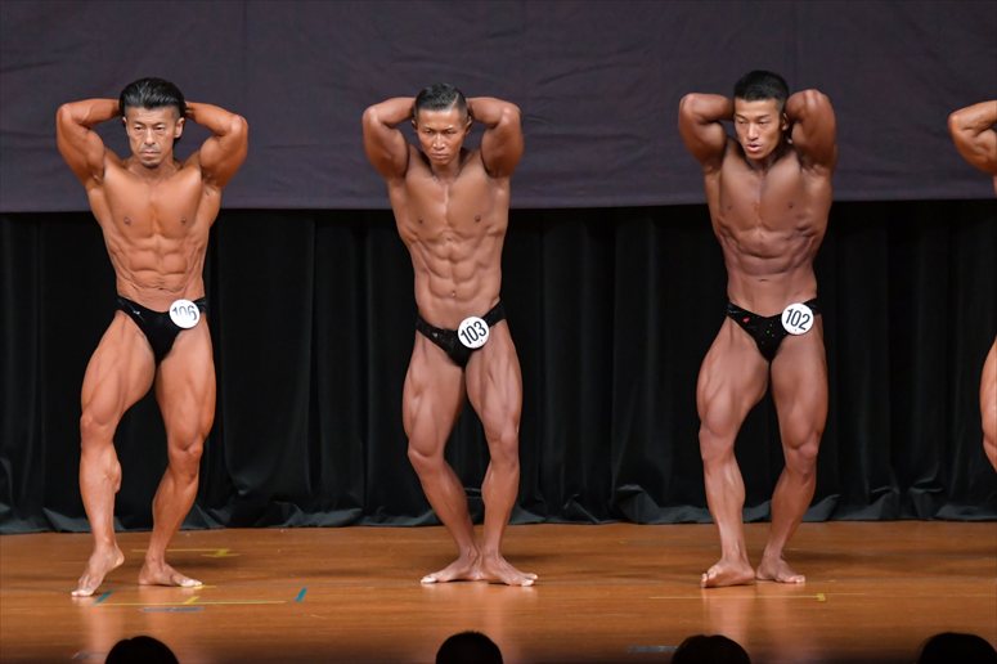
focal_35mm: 270
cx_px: 498
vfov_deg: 5.1
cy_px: 332
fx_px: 7474
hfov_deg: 7.6
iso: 5000
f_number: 5.6
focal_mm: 180
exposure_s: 1/400
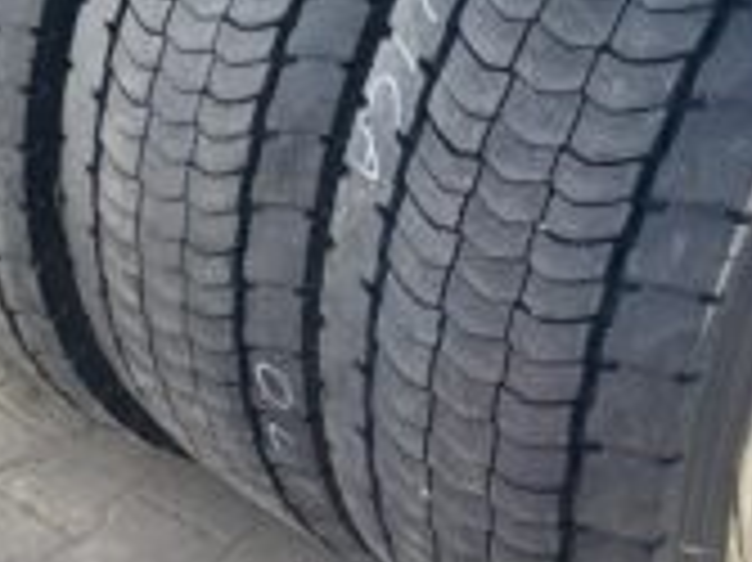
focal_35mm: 67
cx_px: 428
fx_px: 1454
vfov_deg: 21.8
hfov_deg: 29.0
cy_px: 178
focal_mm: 4.25
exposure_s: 1/507
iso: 25
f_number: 1.8
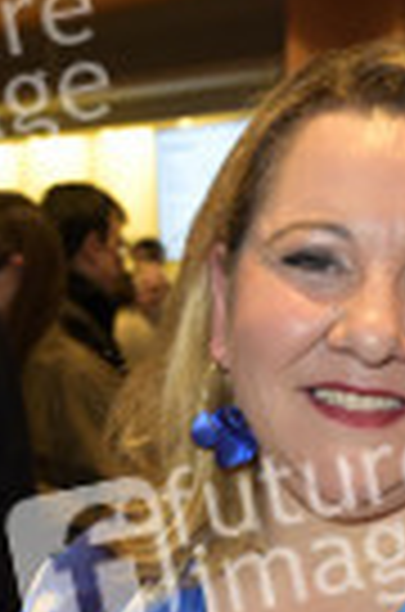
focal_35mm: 100
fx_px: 1696
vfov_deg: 19.1
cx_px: 369
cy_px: 770
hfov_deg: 13.5
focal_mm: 34
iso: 2000
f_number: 5
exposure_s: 1/60
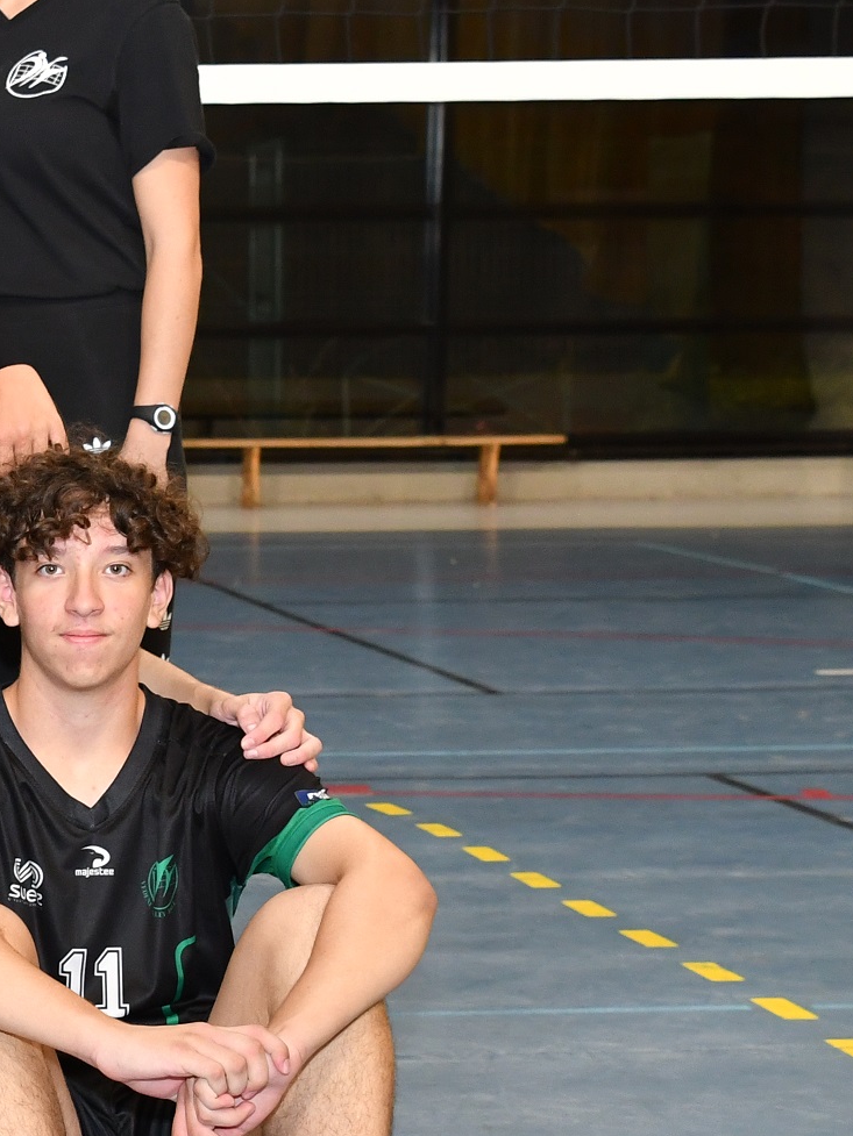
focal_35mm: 127
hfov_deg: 10.9
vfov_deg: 15.5
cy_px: 533
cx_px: -676
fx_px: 4184
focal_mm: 31
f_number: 3.5
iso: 800
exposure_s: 1/60
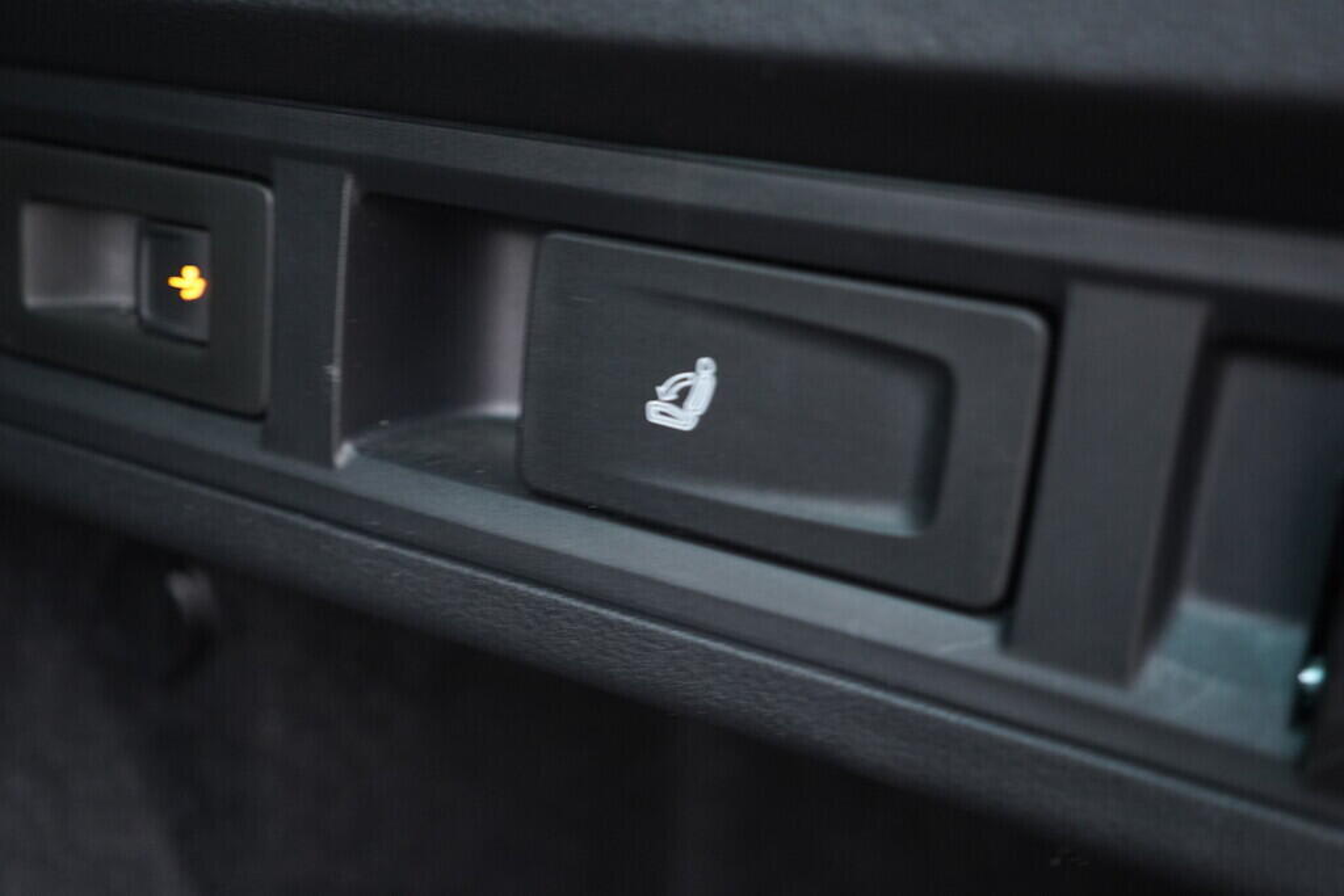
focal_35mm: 36
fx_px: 1344
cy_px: 448
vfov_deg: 36.9
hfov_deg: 53.1
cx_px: 672
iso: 1000
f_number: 2.8
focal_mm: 24
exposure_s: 1/40
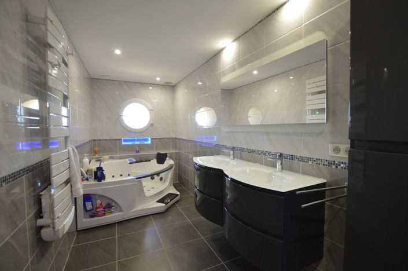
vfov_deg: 77.2
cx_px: 204
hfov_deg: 100.5
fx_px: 170
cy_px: 136
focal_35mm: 15
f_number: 3.5
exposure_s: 1/60
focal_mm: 10
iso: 560
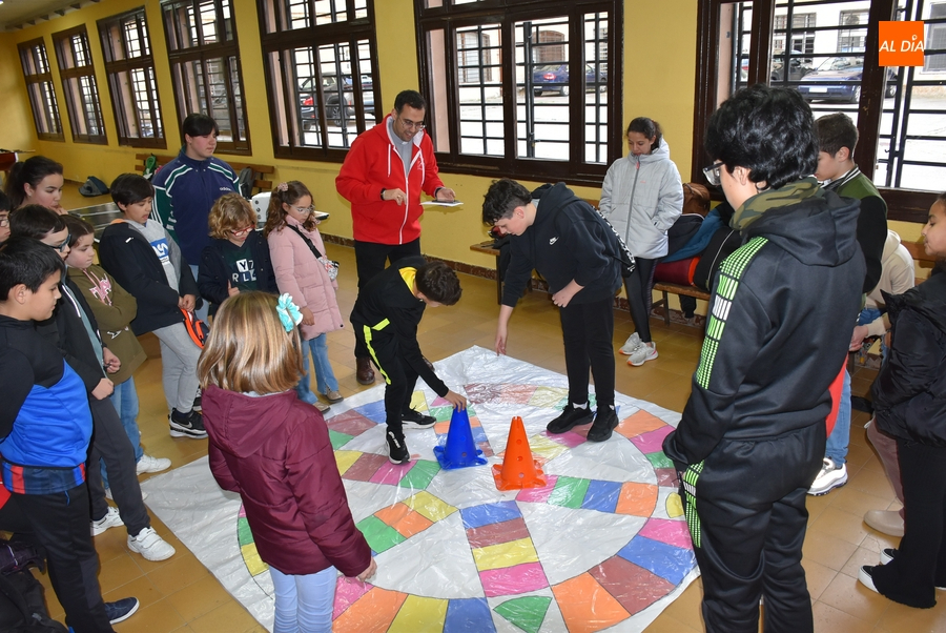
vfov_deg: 48.0
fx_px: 710
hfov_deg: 67.3
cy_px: 316
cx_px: 473
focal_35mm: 27
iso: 800
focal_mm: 18
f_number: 4.5
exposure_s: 1/80
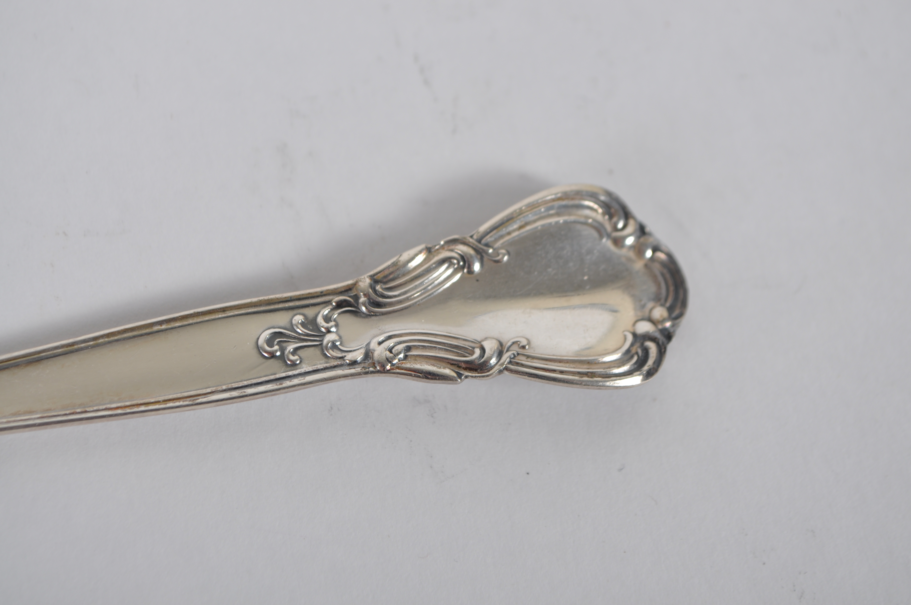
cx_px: 456
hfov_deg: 24.6
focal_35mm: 82
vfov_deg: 16.5
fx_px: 2085
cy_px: 302
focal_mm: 55
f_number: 9
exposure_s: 1/125
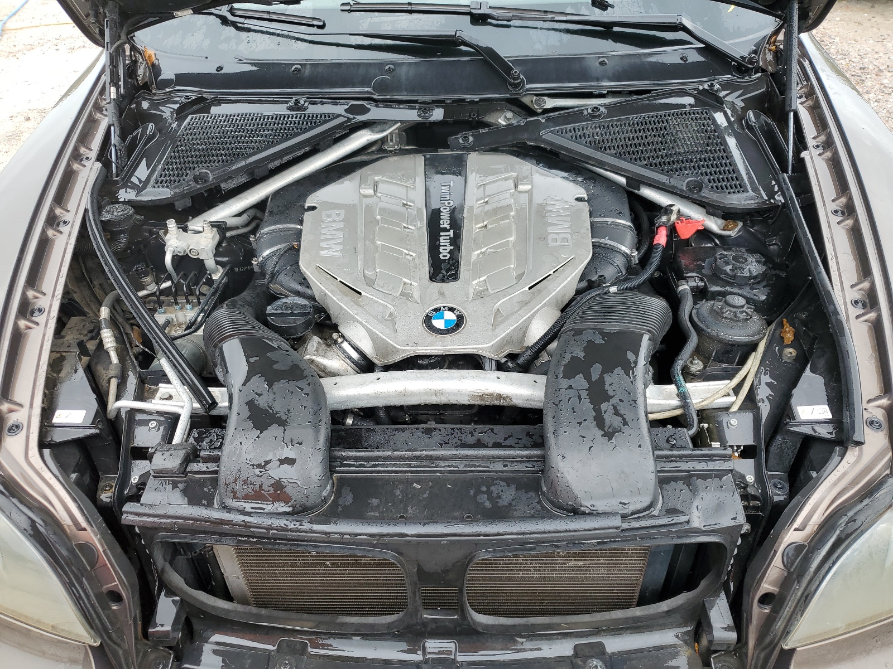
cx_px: 446
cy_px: 334
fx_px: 671
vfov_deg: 53.1
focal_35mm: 26
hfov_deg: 67.3
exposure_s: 1/357
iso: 50
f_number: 1.5
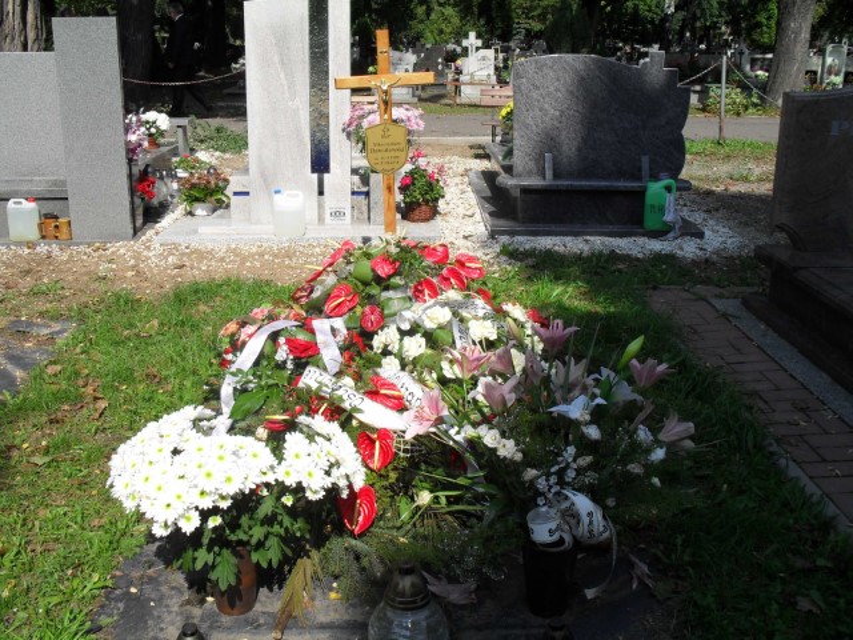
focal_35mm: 35
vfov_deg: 40.7
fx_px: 862
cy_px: 320
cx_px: 426
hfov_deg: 52.6
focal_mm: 6.3
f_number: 8.4
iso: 100
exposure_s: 1/180
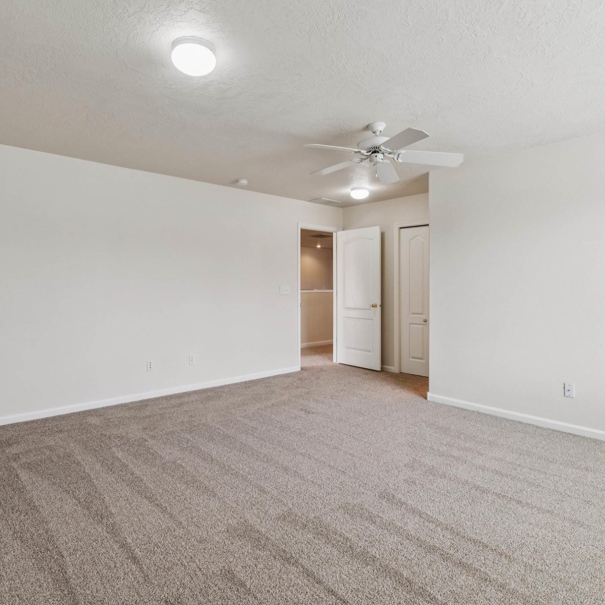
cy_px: 289
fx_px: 414
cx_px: 284
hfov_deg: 72.2
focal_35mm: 21
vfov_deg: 72.3
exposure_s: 1/8
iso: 400
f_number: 13
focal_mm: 15.7
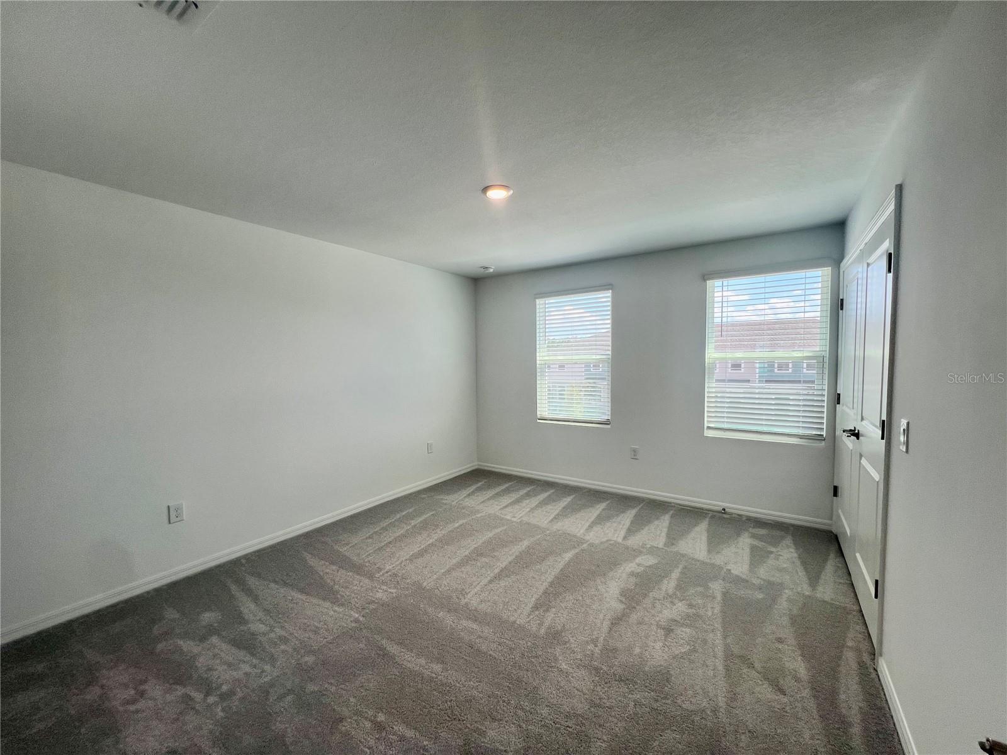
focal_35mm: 13
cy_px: 378
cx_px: 504
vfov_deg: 89.9
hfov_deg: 106.2
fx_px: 378
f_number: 1.8
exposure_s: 1/139
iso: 32
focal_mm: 1.57
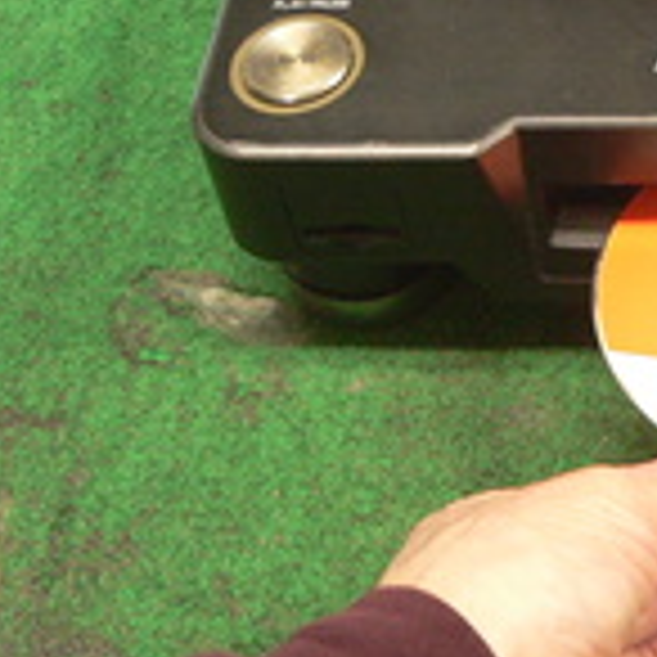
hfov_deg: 20.1
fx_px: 1782
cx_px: 680
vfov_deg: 20.3
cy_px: 25
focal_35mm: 83
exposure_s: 1/13
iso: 200
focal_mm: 6
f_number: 2.8
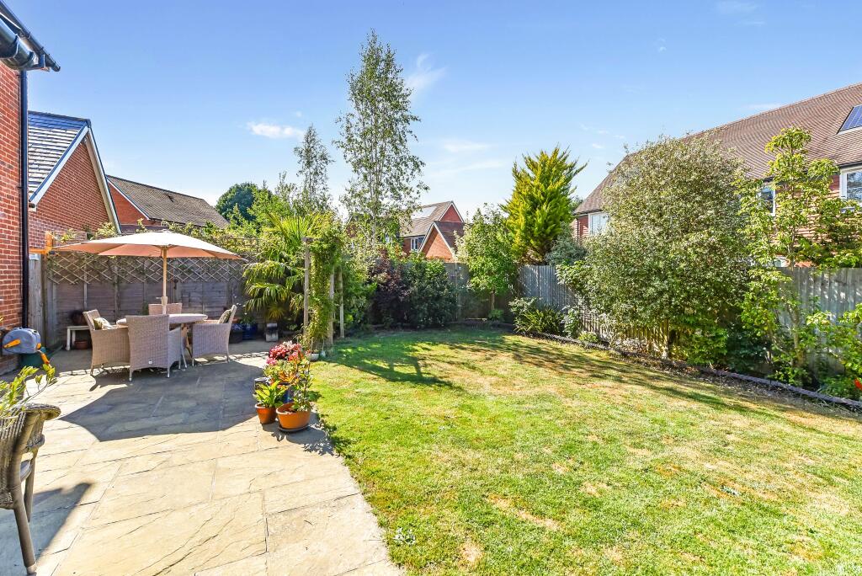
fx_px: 383
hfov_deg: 96.7
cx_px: 431
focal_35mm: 16
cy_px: 288
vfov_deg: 73.8
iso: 400
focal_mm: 16
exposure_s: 1/1000
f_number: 9
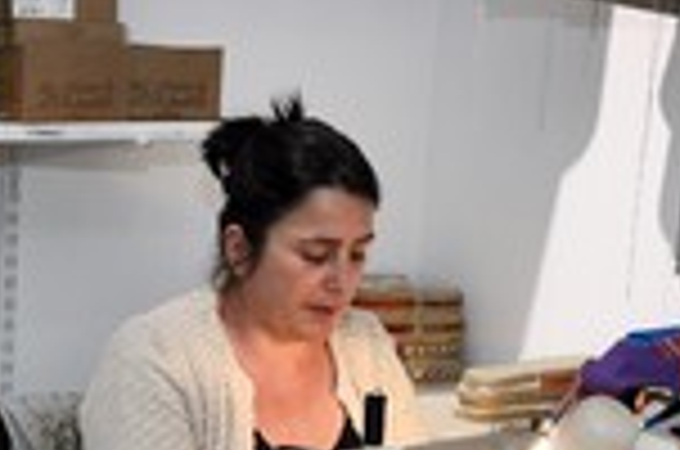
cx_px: -23
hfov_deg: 18.7
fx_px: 1998
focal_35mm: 106
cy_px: 508
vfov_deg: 12.6
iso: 800
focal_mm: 38
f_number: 8
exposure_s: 1/13
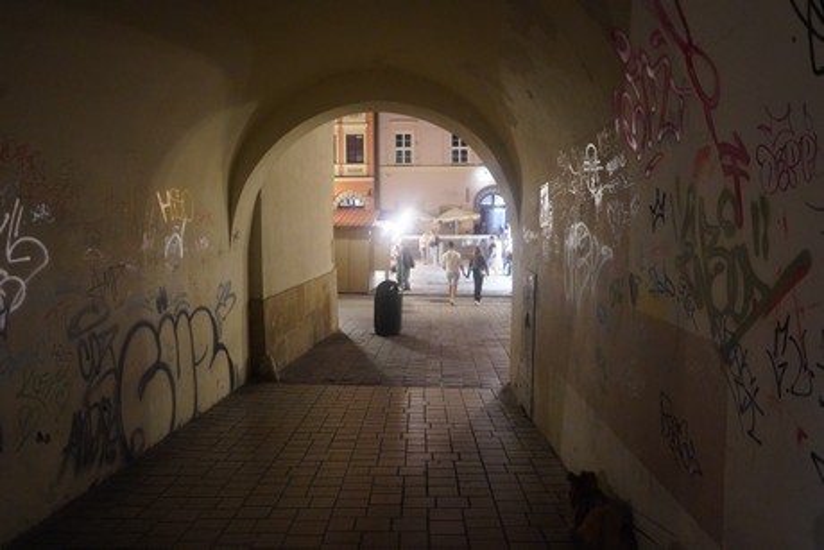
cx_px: 412
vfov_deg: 45.0
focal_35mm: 29
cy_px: 275
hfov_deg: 63.6
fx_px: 664
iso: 12800
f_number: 3.5
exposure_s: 1/125
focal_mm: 29
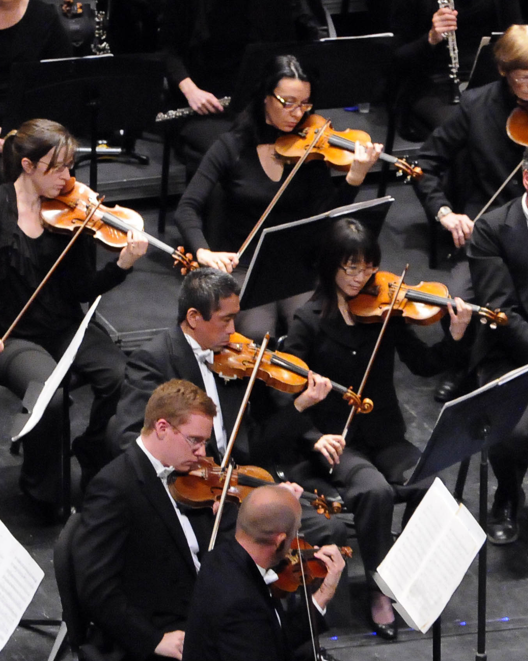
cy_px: 378
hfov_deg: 2.8
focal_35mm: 551
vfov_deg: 3.5
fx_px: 10770
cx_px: 614
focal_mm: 155
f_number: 4.5
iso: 3200
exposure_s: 1/160
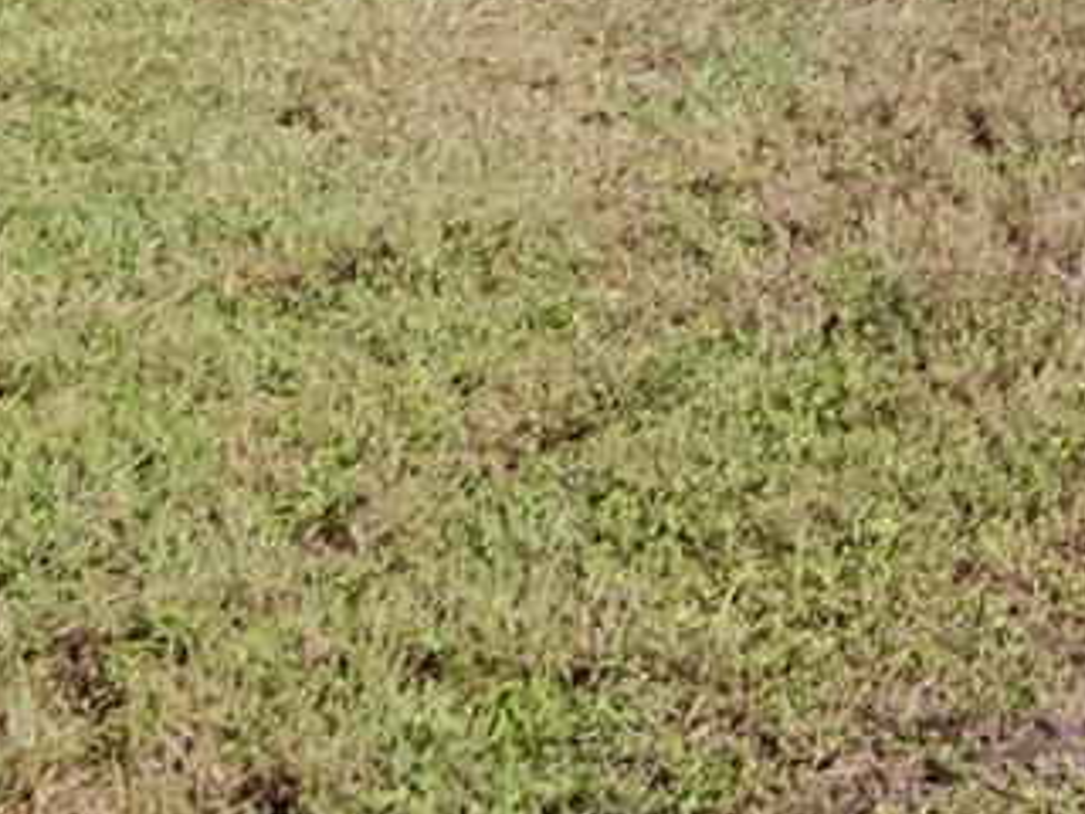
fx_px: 2489
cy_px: -875
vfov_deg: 14.8
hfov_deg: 19.4
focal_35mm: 79
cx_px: 1875
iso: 1000
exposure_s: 1/1600
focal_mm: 11
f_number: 11
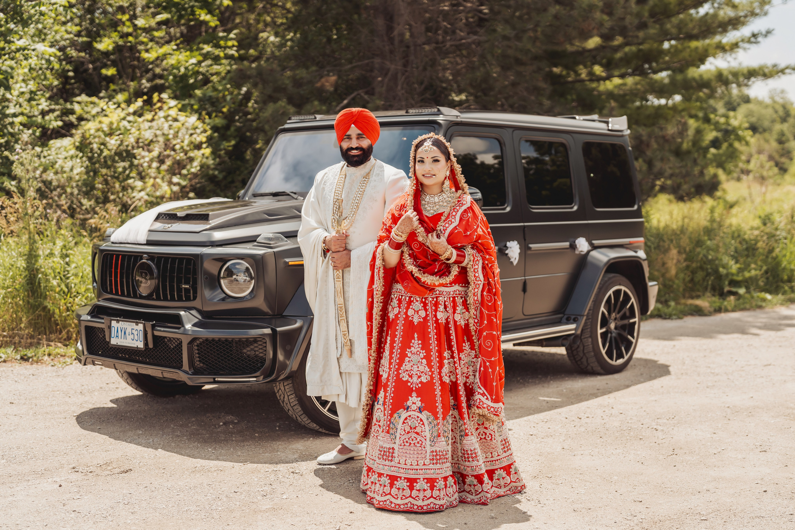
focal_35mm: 50
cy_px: 265
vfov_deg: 27.0
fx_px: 1104
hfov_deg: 39.6
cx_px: 398
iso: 100
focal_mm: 50
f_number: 2
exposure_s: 1/3200
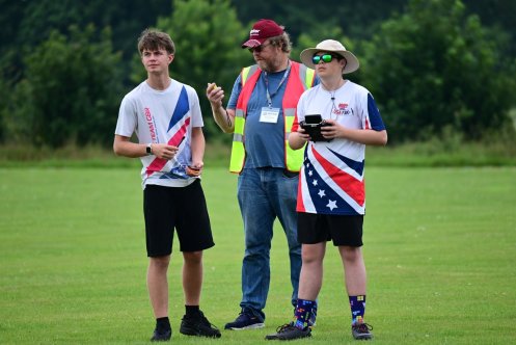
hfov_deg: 5.2
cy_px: 172
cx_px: 258
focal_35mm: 400
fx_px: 5736
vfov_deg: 3.4
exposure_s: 1/1600
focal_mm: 400
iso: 1000
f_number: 6.3
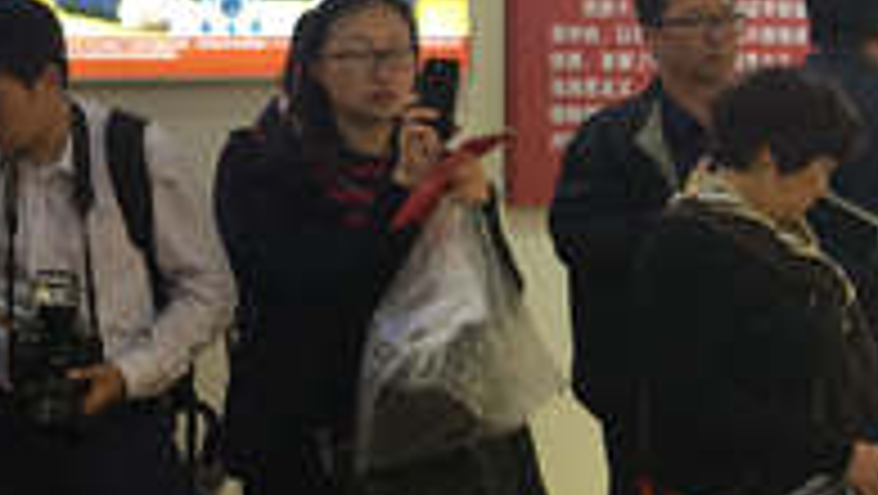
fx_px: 2260
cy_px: -86
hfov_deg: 19.6
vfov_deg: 12.2
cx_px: -365
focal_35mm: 97
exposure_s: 1/50
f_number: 2.2
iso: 32
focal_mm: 4.15
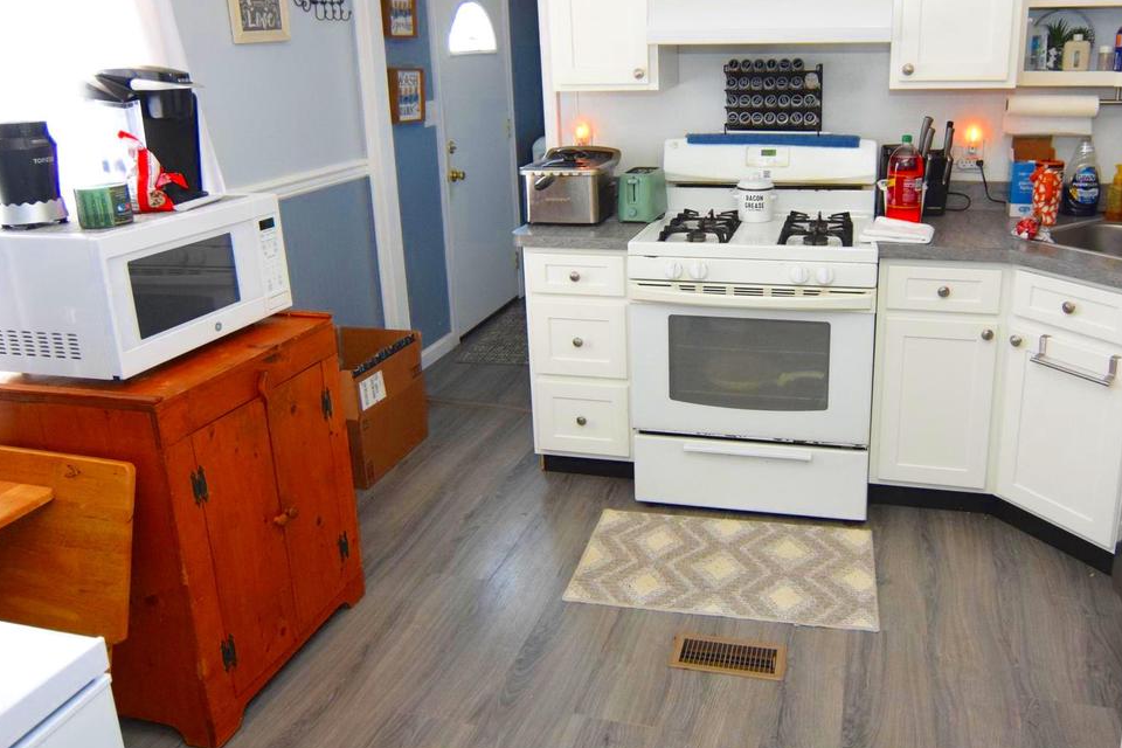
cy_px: 278
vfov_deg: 47.5
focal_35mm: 27
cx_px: 665
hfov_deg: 66.8
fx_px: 841
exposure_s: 1/60
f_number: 4
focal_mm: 12
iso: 1800
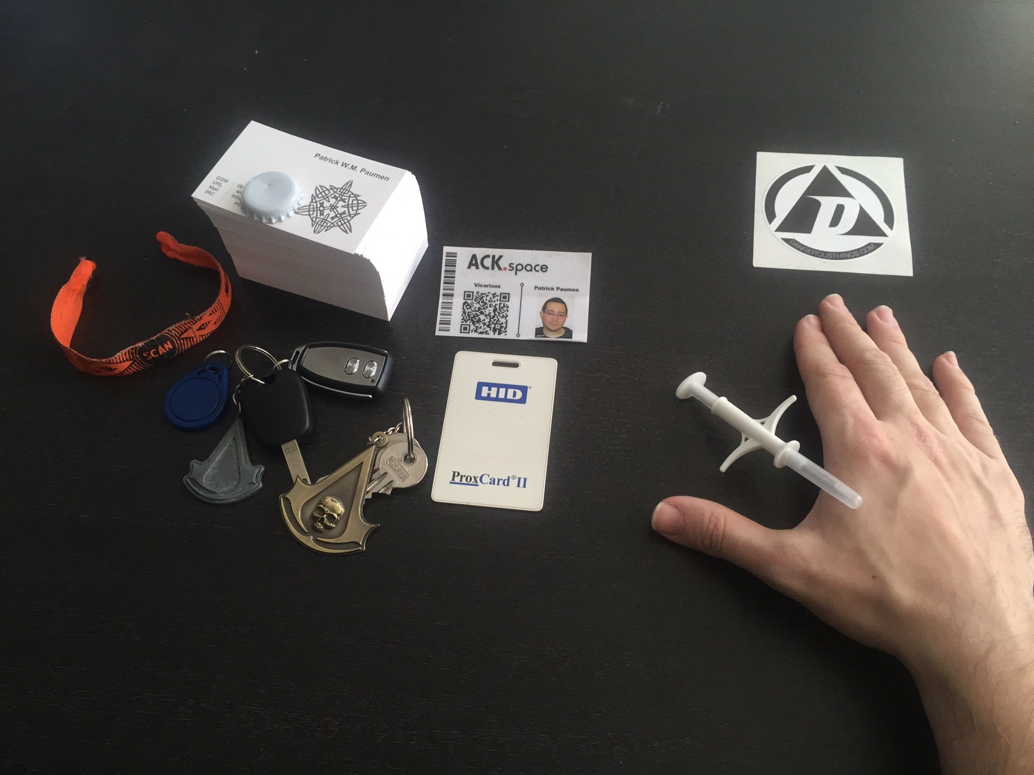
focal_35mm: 29
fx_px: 866
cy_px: 388
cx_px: 517
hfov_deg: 61.7
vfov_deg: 48.2
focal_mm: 4.15
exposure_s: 1/33
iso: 125
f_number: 2.2
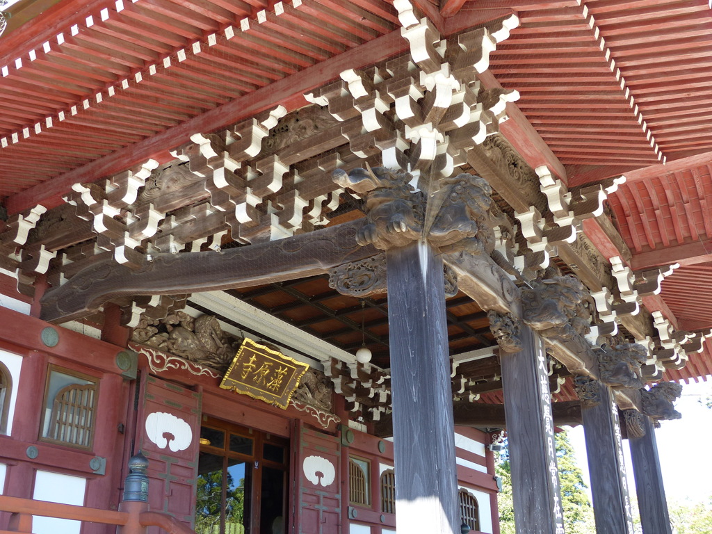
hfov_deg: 47.9
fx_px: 802
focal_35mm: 39
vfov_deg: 36.8
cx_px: 356
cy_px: 267
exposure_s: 1/125
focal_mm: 7
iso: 100
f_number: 3.2
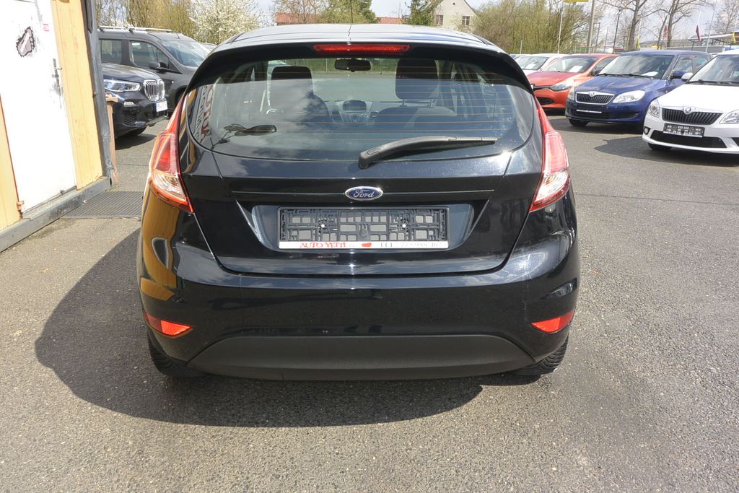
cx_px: 370
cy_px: 246
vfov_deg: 47.9
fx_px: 554
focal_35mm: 27
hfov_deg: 67.4
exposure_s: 1/250
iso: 160
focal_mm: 10
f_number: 8
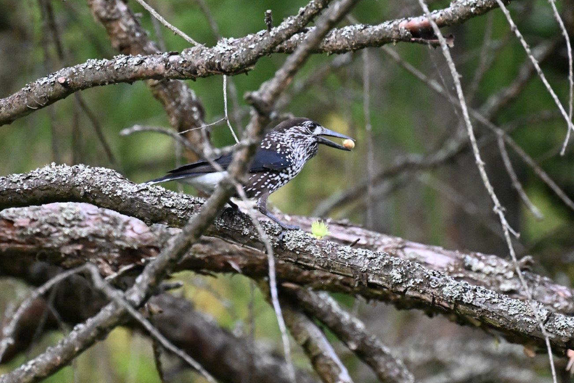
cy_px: 180
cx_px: 265
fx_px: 15860
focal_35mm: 995
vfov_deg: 1.4
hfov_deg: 2.1
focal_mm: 800
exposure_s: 1/800
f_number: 11
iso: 18000
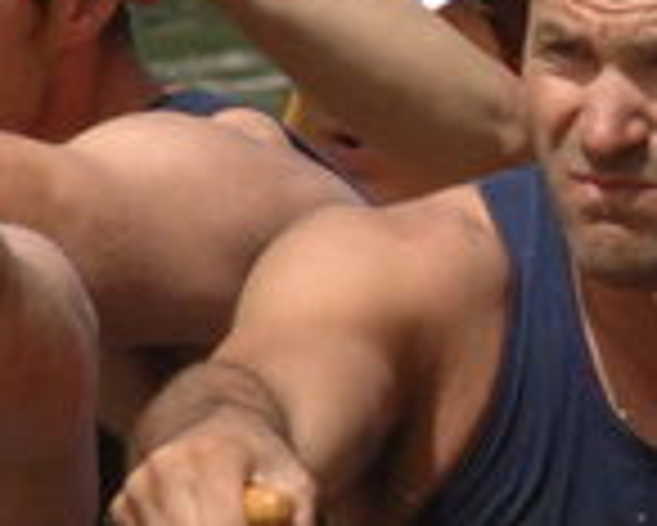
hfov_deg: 0.9
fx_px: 40530
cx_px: 1458
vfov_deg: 0.7
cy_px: 148
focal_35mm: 2083
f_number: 11
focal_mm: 200
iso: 400
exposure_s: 1/500
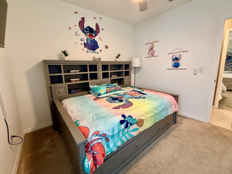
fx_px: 101
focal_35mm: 15
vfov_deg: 81.7
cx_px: 122
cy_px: 83
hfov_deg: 98.1
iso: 320
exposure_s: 1/60
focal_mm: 2.22
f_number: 2.2
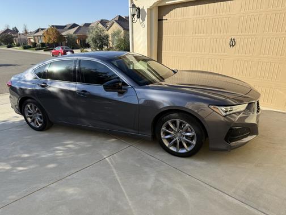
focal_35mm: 24
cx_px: 143
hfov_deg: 71.6
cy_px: 108
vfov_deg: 56.8
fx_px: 198
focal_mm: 6.76
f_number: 1.78
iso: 80
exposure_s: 1/2907
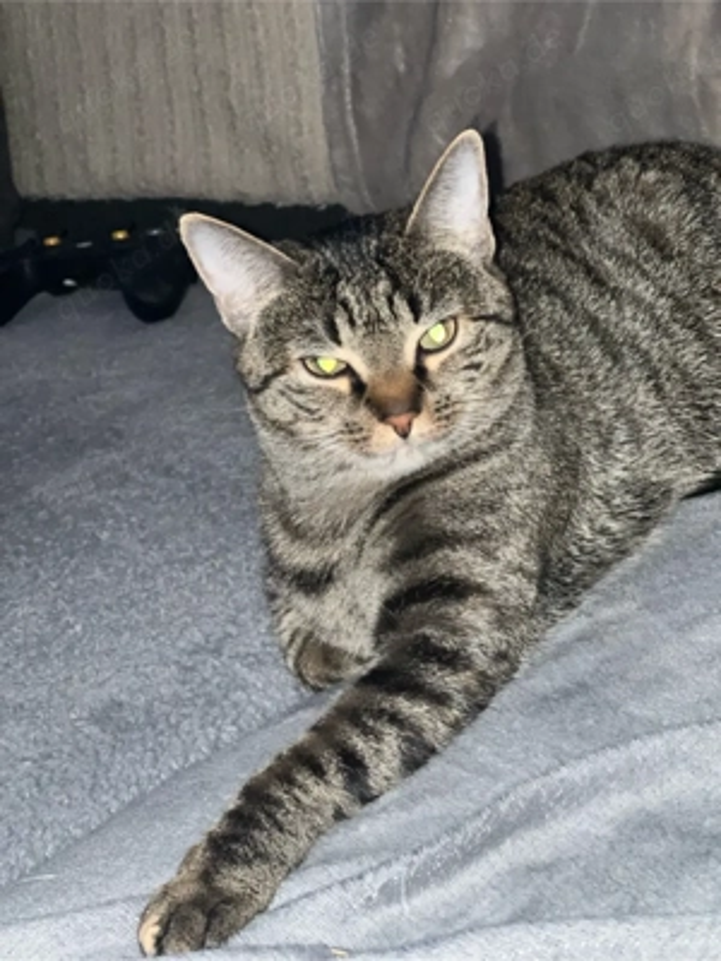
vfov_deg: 25.3
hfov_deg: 19.1
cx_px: 360
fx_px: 2138
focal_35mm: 77
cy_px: 480
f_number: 2.8
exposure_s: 1/34
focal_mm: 9
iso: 400
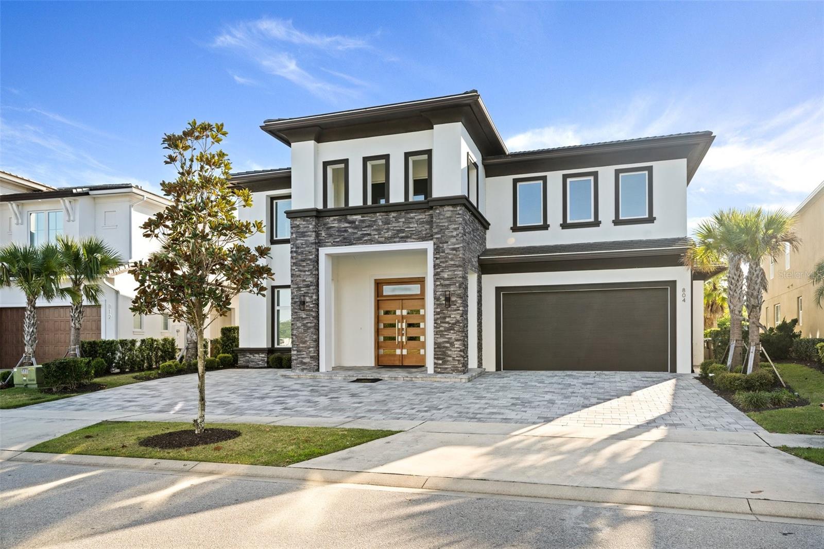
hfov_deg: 73.8
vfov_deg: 53.1
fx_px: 549
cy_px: 274
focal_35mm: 24
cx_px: 412
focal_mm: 24
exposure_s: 1/160
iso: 400
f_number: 8
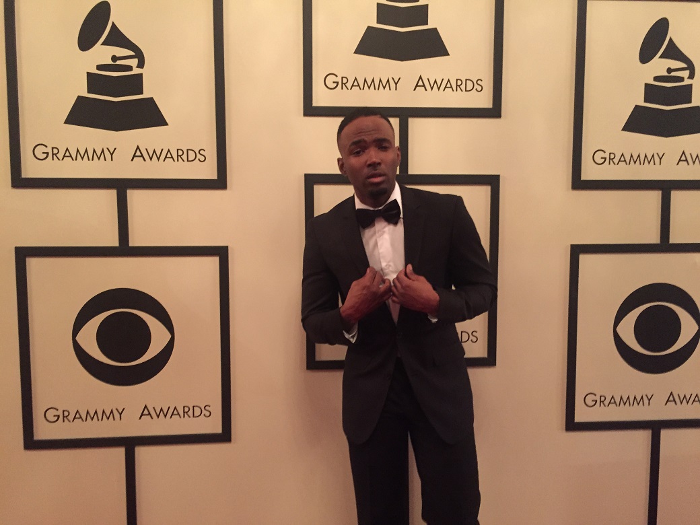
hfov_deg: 61.7
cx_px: 350
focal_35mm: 29
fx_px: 586
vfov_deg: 48.2
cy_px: 262
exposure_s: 1/15
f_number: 2.2
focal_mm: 4.15
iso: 640
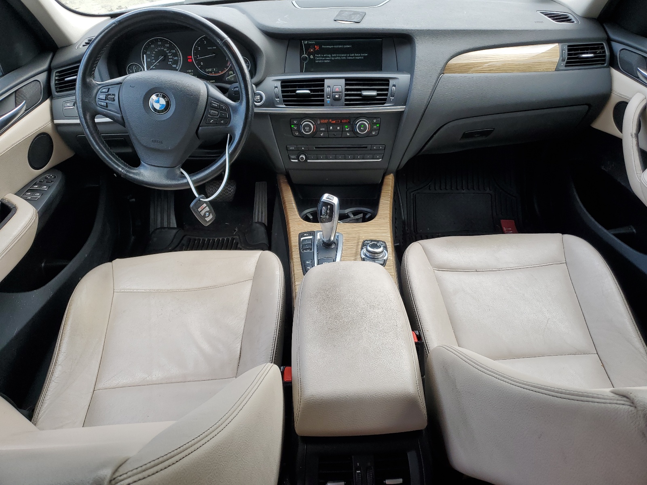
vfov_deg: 53.1
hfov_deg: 67.3
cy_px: 242
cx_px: 324
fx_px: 486
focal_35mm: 26
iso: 50
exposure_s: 1/294
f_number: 1.5
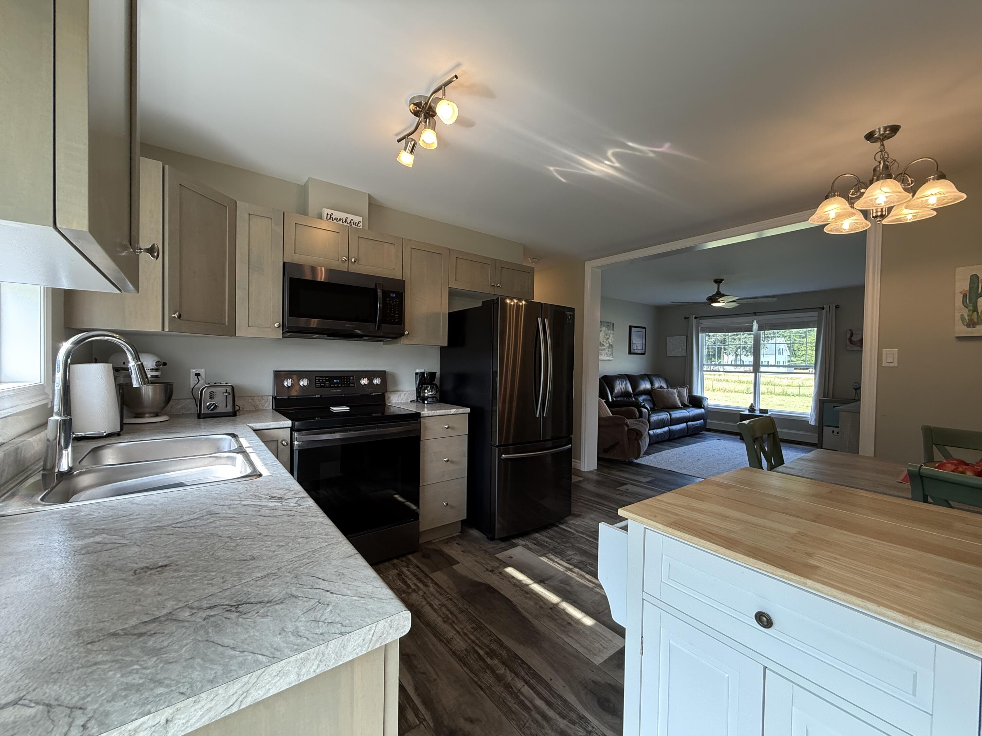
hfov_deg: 102.1
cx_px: 491
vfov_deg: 85.7
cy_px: 368
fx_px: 397
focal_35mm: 14
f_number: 2.2
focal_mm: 2.22
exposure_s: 1/120
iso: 200
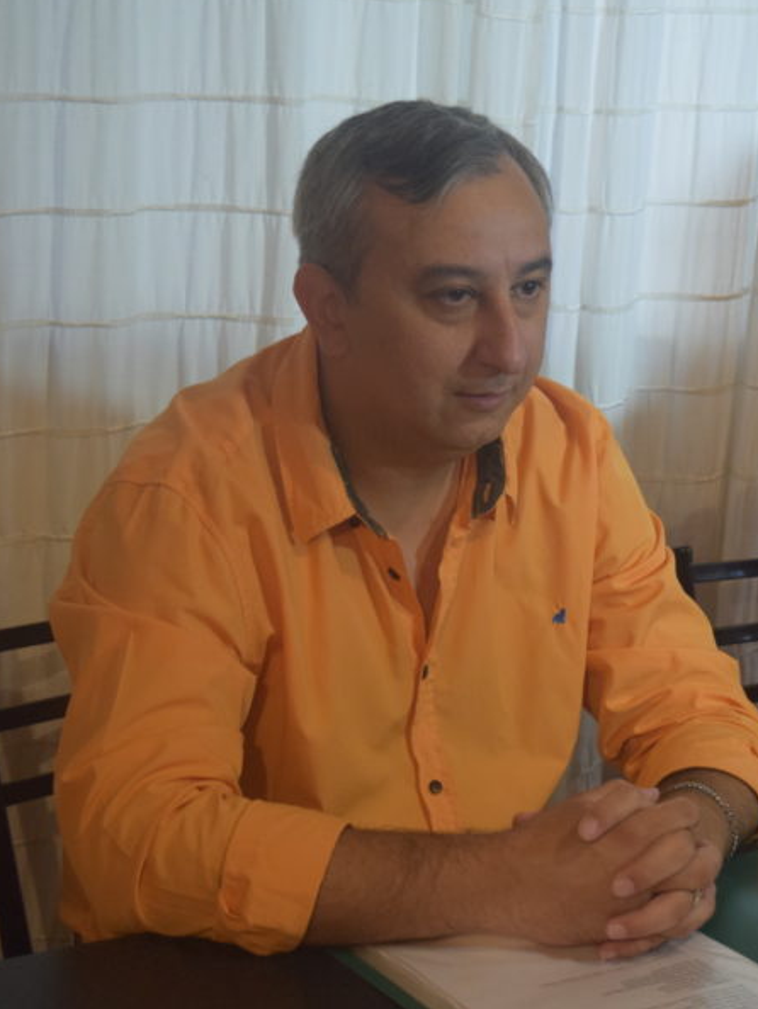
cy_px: 501
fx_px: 2422
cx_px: 719
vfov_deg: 23.5
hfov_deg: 17.5
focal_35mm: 83
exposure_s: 1/60
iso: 2000
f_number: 4.8
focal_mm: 38
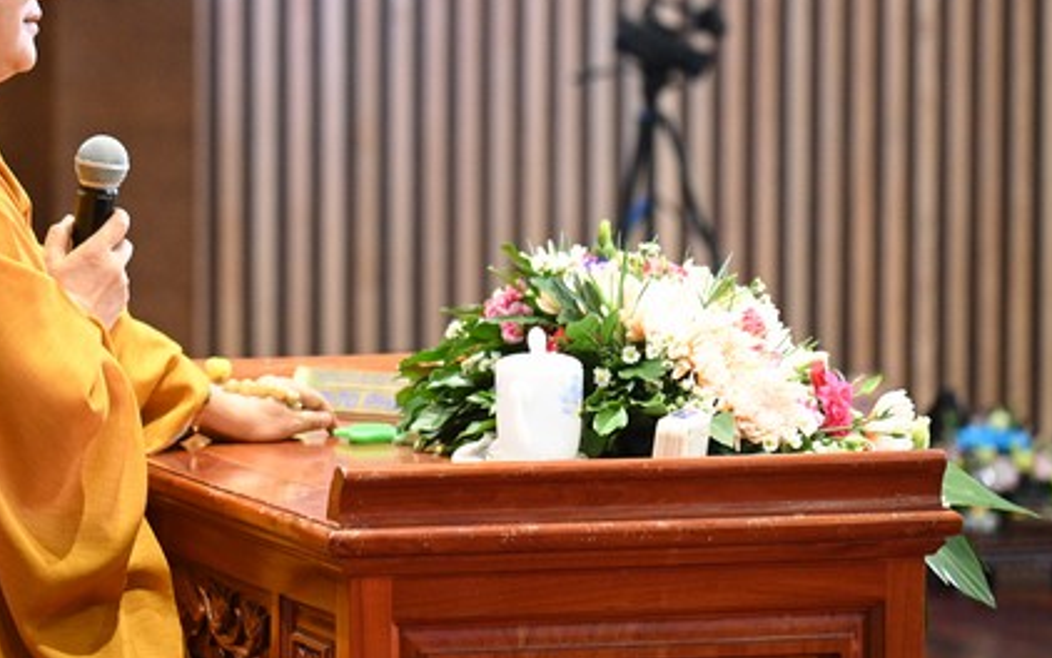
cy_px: 162
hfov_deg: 11.1
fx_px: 5391
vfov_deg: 7.0
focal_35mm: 188
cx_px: 332
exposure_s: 1/125
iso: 6400
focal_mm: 120
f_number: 4
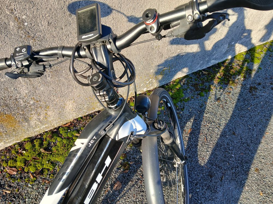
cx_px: 136
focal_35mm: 26
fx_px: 205
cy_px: 102
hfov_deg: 67.3
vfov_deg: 53.1
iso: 20
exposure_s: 1/121
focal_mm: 3.98
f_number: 1.8
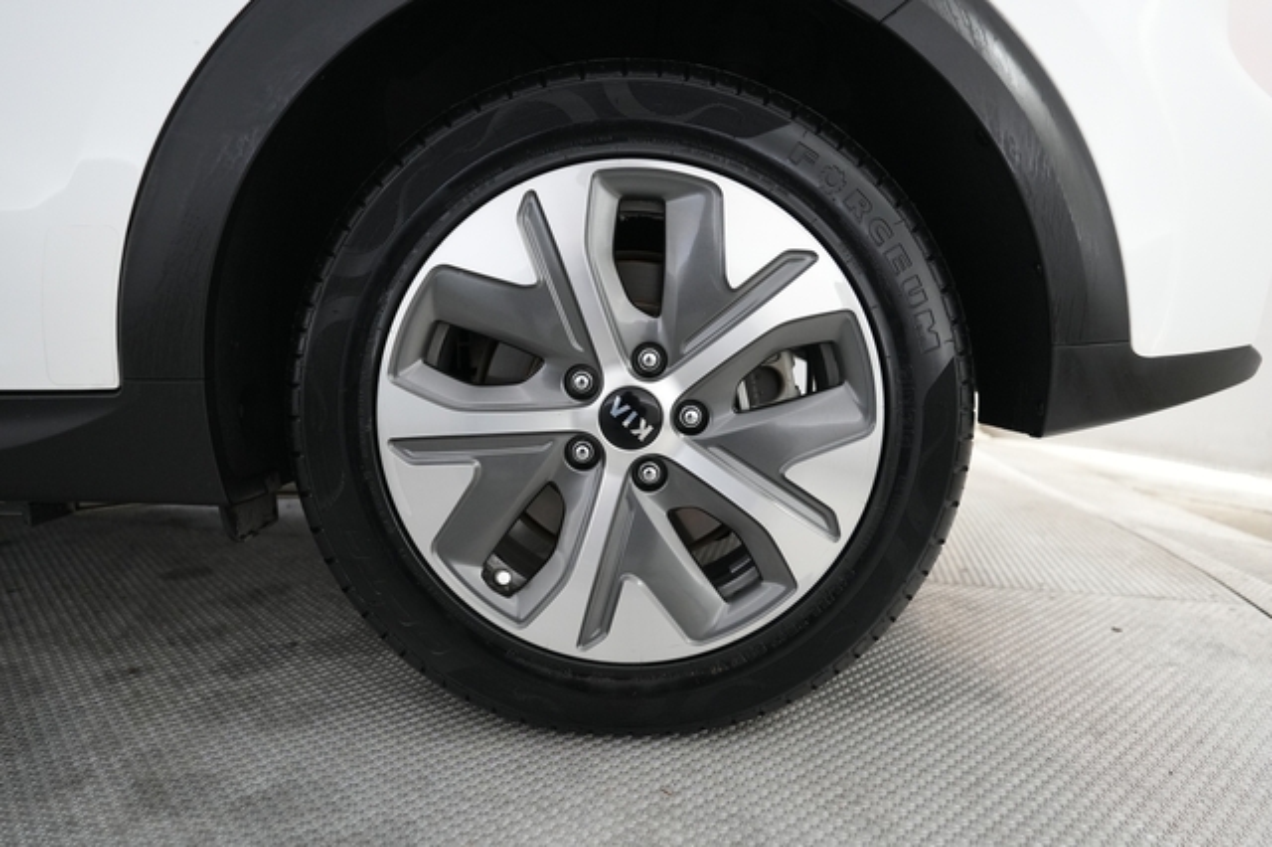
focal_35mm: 24
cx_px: 636
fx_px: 848
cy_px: 424
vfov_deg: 53.1
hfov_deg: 73.8
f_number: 2.8
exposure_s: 1/160
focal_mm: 24
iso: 3200
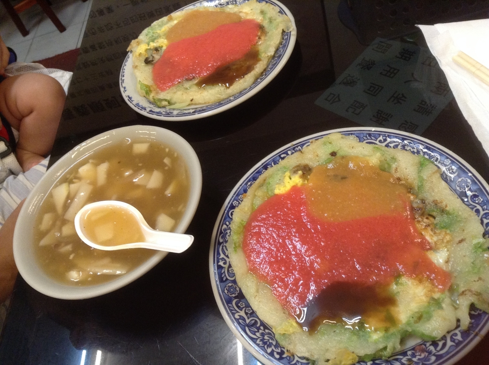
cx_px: 244
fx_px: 465
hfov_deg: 55.4
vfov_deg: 42.8
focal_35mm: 33
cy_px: 182
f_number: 2.4
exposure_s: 1/24
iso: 125
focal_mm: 3.3
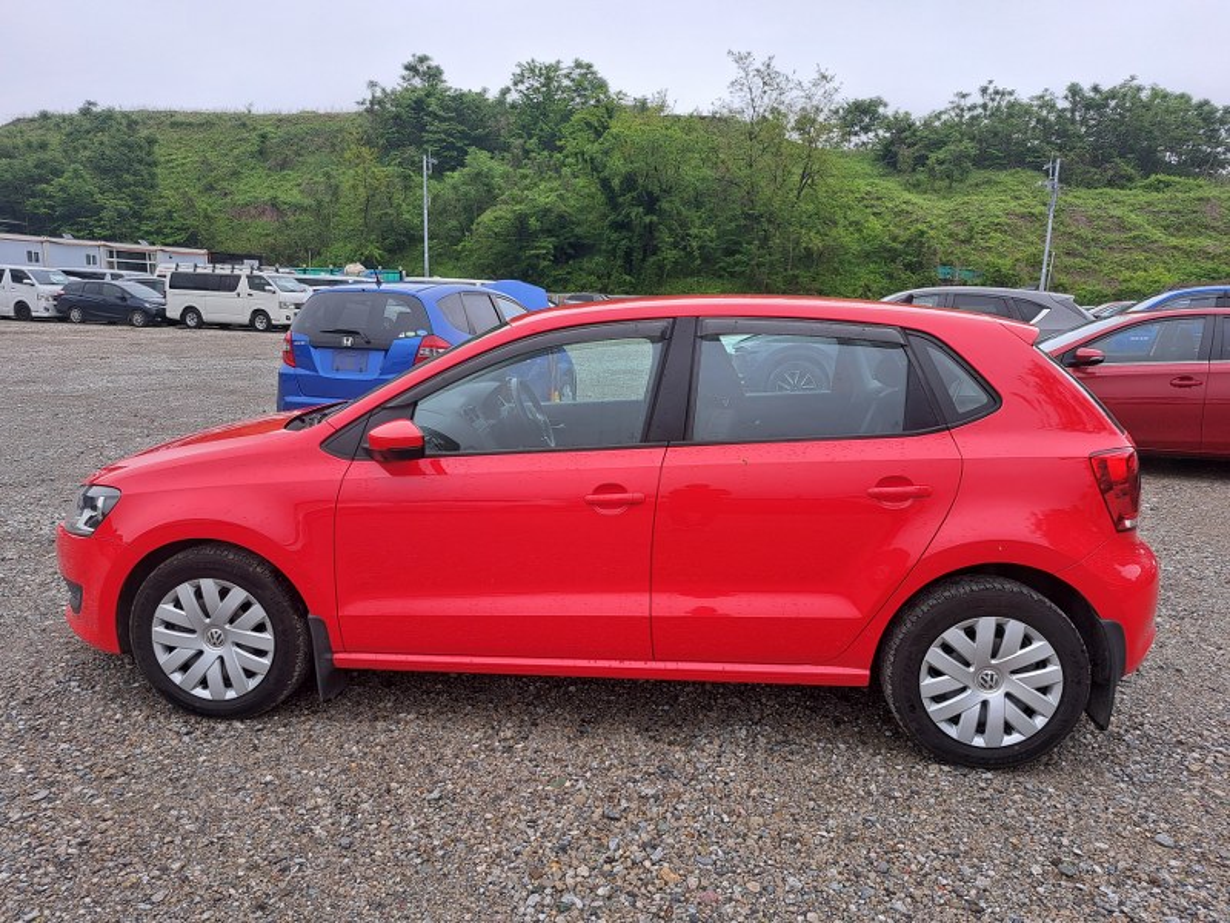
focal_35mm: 24
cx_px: 615
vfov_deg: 56.8
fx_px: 853
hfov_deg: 71.6
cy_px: 462
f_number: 1.8
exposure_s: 1/275
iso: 50
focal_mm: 5.23
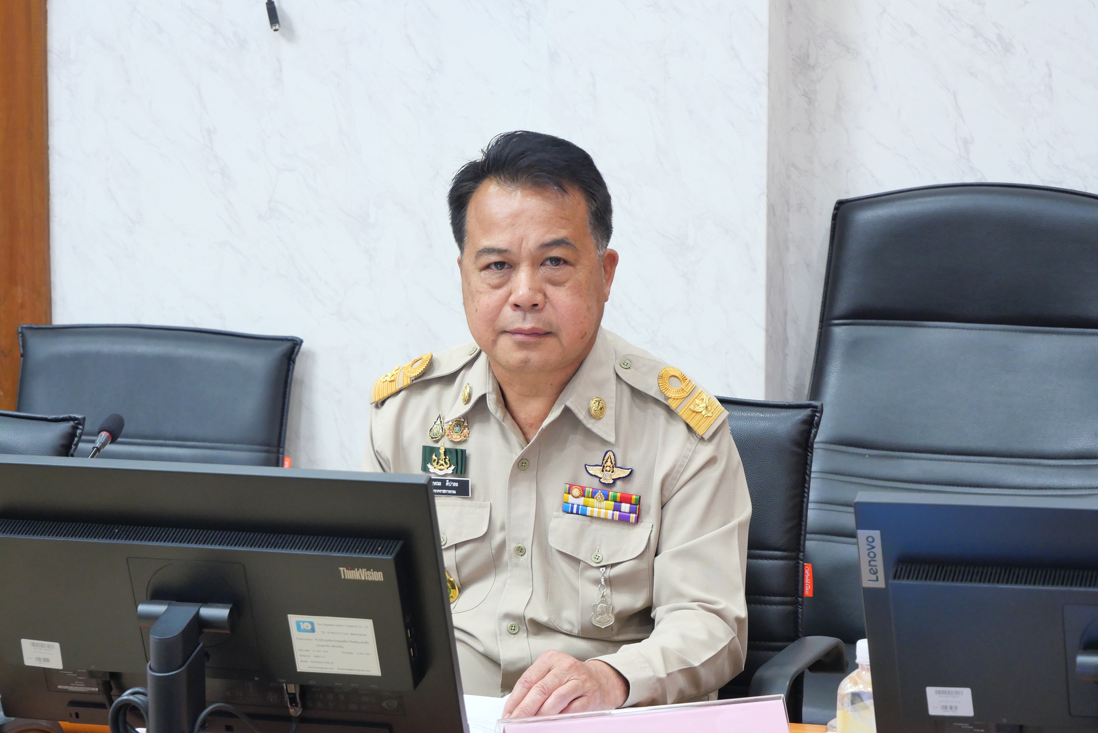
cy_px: 366
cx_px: 549
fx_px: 3357
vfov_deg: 12.5
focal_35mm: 110
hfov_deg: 18.6
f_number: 5.6
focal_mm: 53
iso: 1000
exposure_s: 1/10
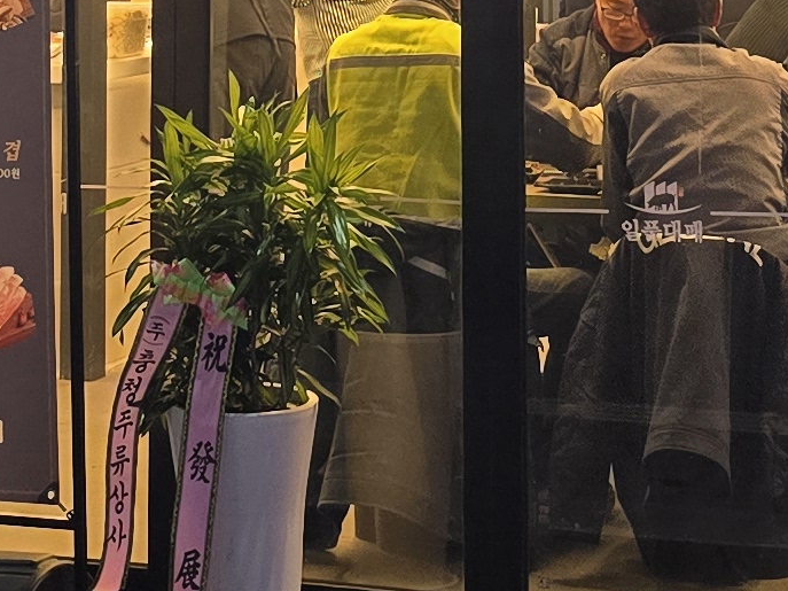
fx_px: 3050
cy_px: -396
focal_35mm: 134
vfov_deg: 10.5
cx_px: 369
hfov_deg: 14.7
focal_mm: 6.3
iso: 160
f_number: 1.7
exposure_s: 1/120
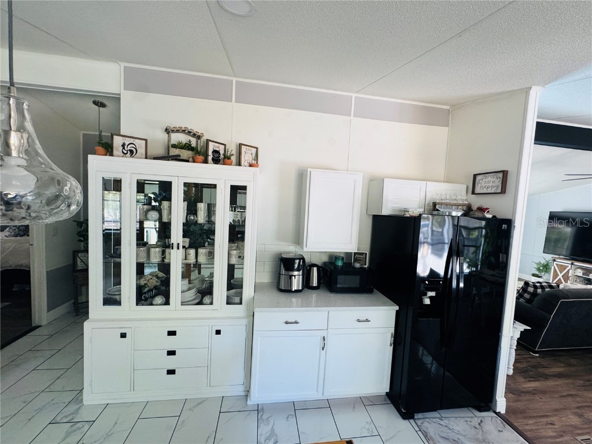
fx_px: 239
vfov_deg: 85.7
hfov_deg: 102.1
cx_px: 296
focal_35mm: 14
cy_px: 222
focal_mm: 2.22
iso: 250
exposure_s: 1/120
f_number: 2.2
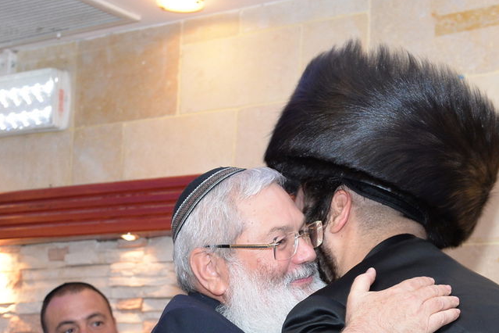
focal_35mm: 92
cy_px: 329
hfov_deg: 22.1
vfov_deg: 14.6
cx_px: 229
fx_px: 1275
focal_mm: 42
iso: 1250
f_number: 5
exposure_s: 1/160
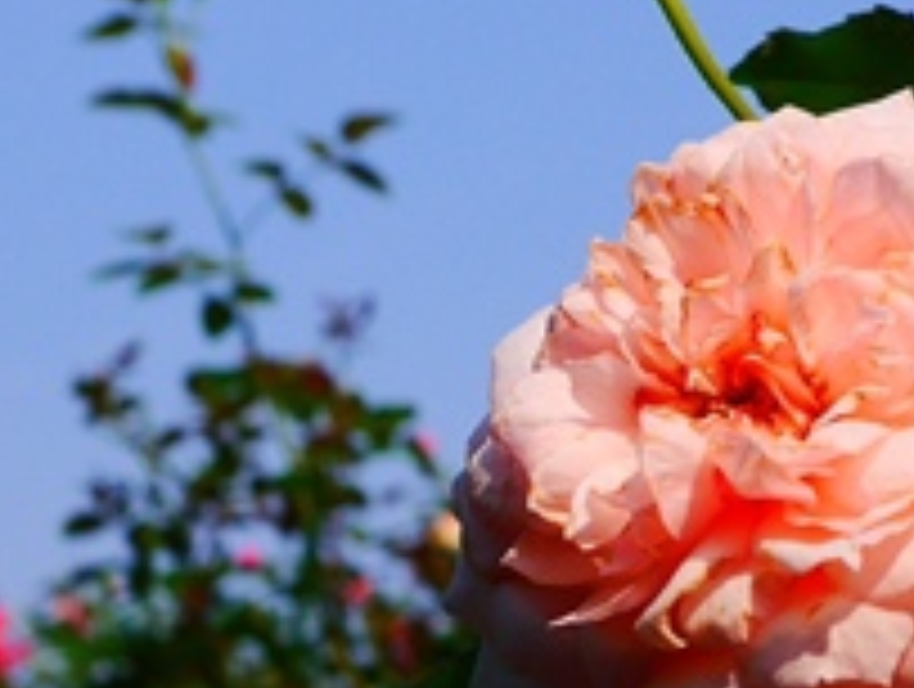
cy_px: 191
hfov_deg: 15.6
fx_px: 3333
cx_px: 446
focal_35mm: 126
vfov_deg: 11.8
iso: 160
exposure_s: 1/400
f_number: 9
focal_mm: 20
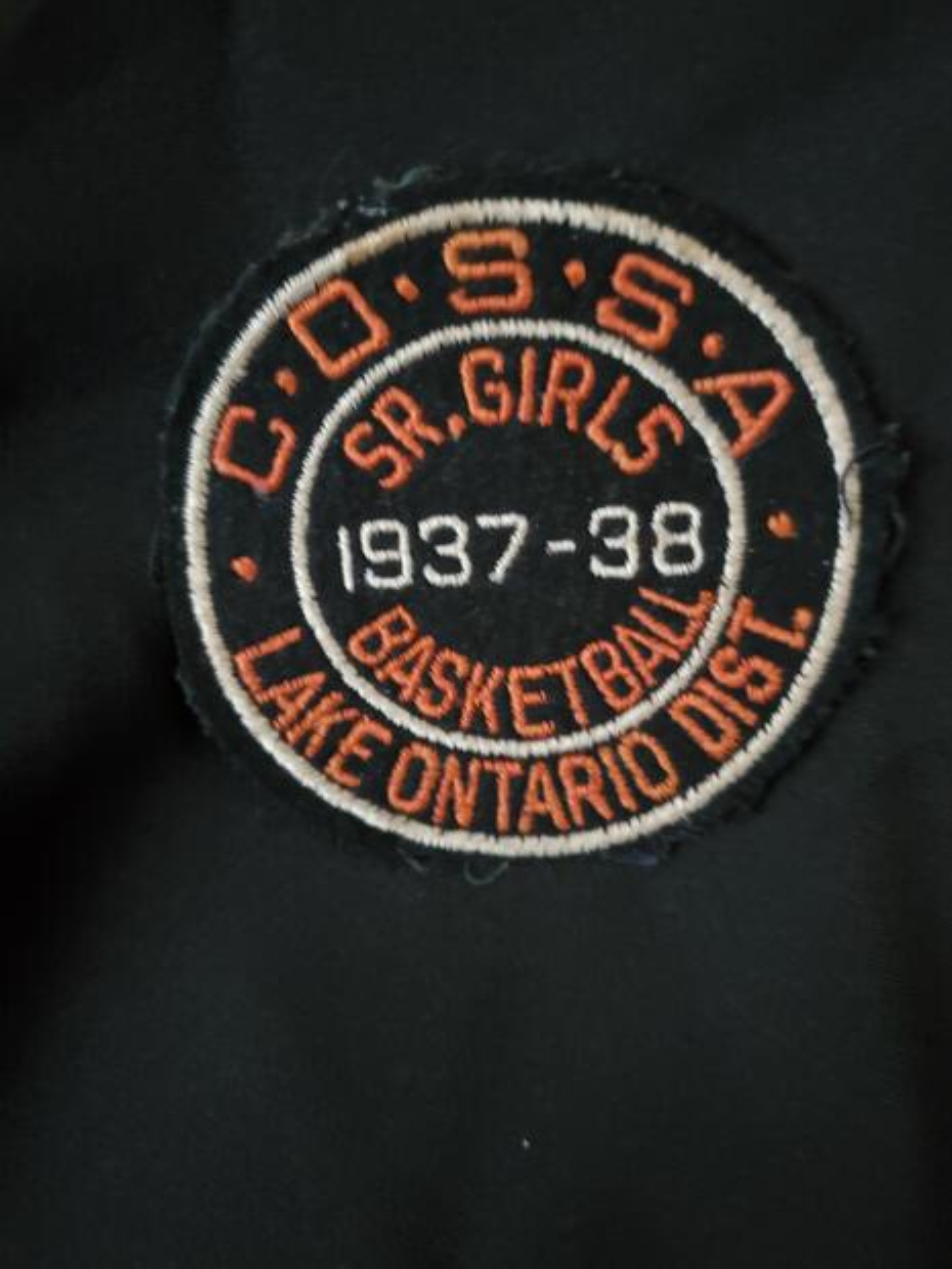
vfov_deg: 67.3
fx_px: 953
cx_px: 476
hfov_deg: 53.1
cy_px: 634
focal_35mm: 26
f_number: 1.5
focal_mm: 4.3
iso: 1250
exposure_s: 1/7
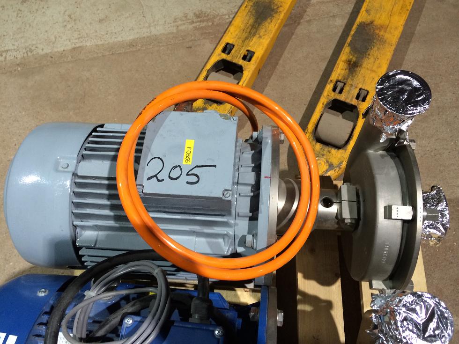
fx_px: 398
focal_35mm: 30
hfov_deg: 60.0
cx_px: 230
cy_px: 172
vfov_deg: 46.8
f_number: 2.2
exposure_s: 1/33
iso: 250
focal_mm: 4.12
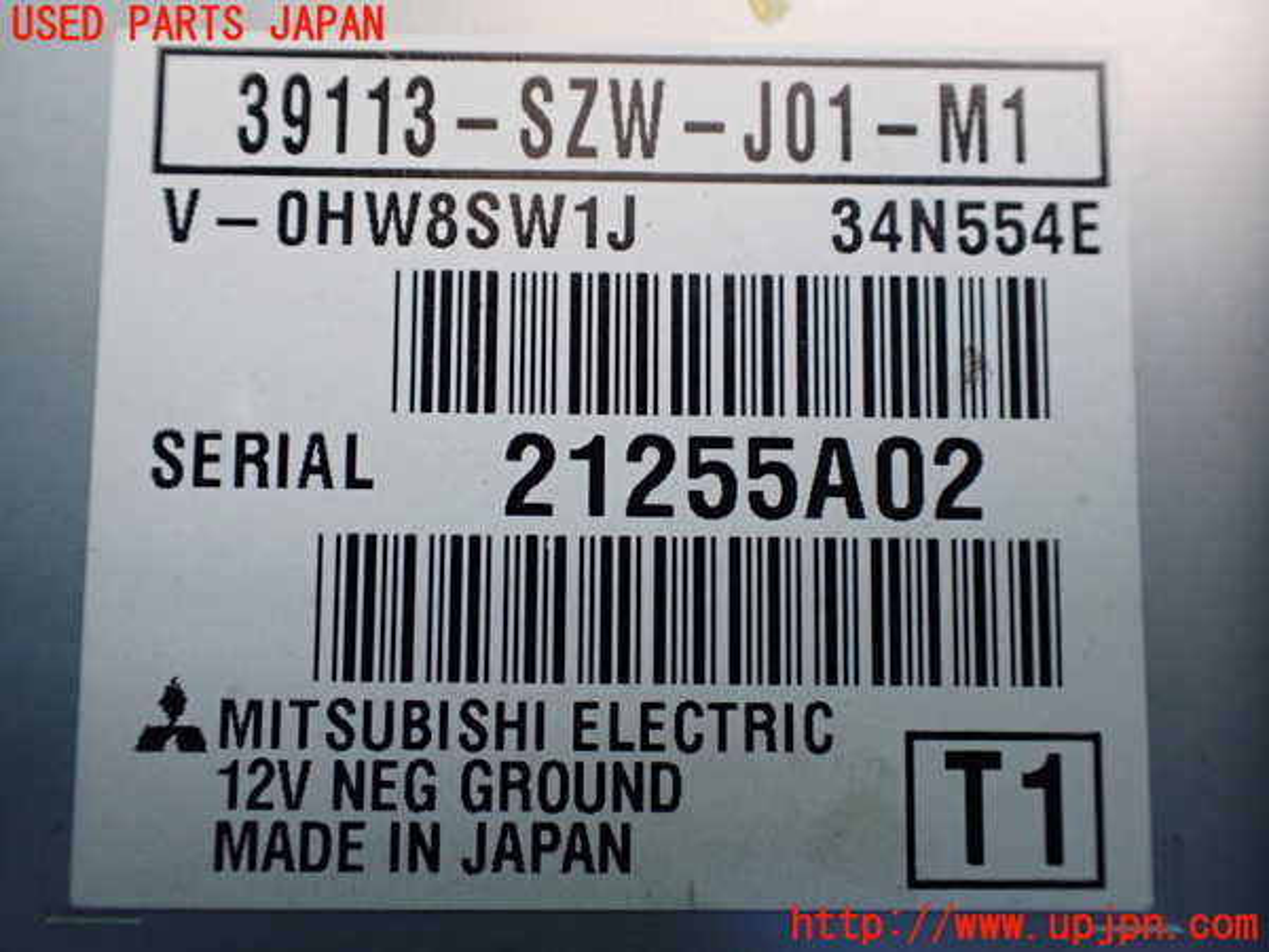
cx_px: 634
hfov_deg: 60.0
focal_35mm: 30
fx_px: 1100
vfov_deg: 46.8
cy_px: 476
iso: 800
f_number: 2.3
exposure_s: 1/40
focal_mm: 5.4
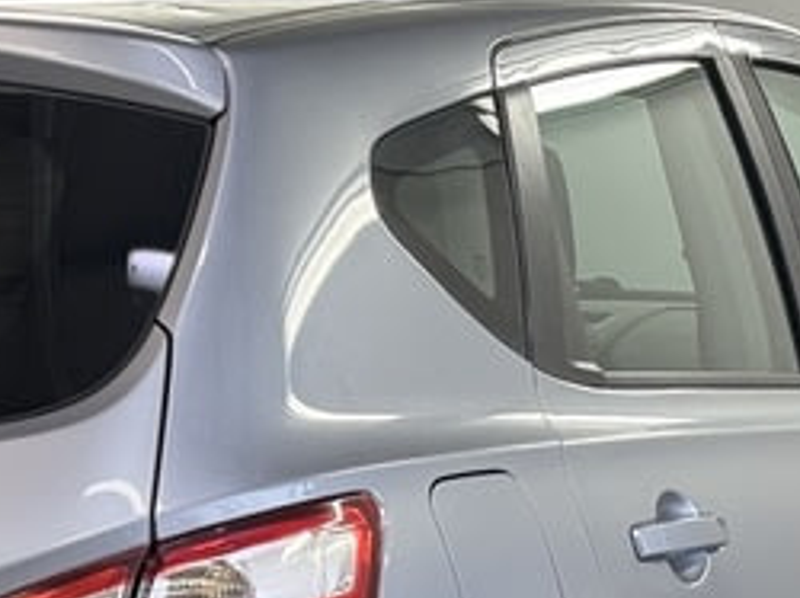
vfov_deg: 8.5
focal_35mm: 173
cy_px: 628
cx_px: 58
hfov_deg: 11.4
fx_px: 3994
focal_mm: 6.76
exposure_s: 1/100
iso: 50
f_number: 1.78
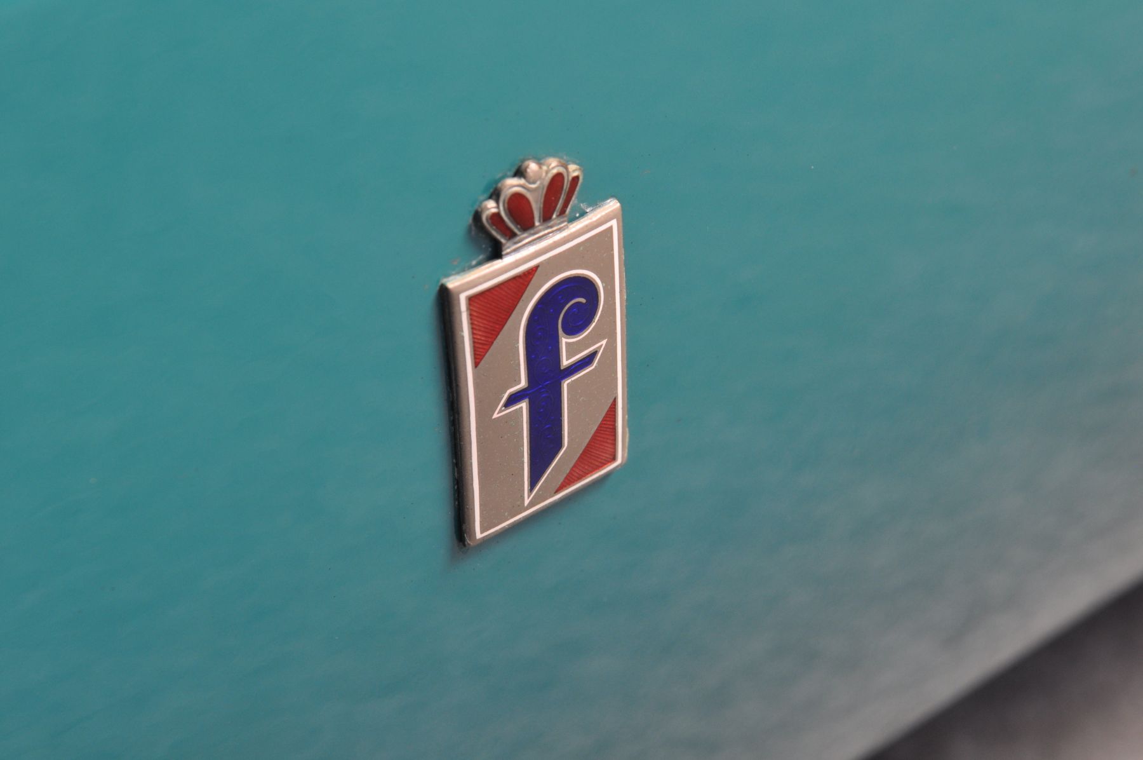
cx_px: 572
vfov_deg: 16.5
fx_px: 2616
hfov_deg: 24.6
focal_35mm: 82
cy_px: 380
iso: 500
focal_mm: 55
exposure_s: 1/6
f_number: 8
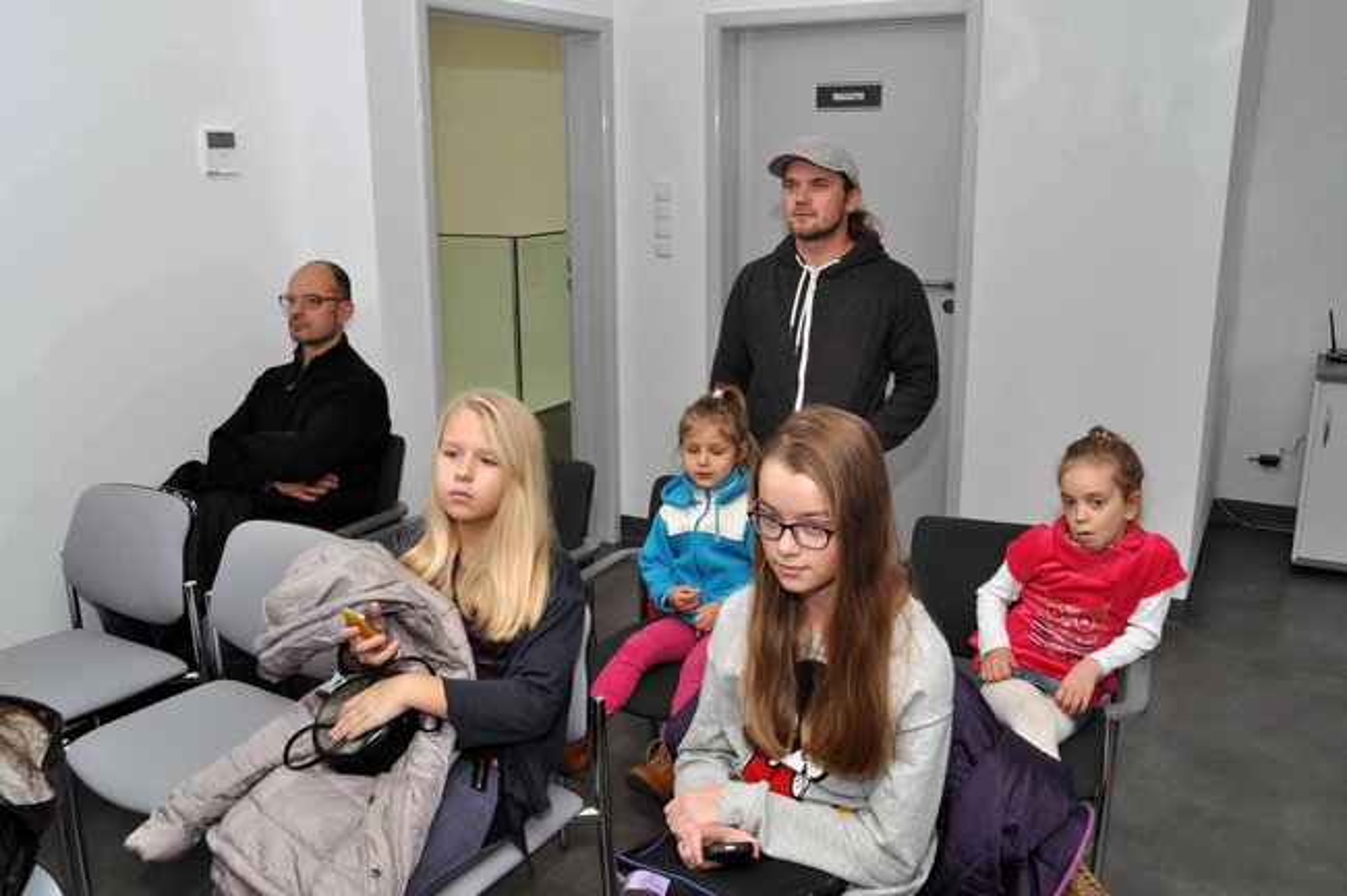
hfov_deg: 57.3
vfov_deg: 39.9
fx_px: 1233
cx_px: 674
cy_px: 448
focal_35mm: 33
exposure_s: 1/60
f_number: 13
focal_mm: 22
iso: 800
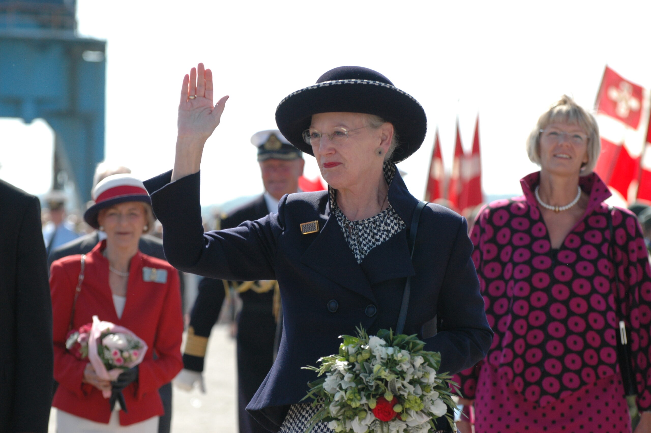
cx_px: 326
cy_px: 216
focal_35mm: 188
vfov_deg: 7.3
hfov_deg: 11.0
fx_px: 3388
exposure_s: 1/1000
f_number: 5
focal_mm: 125
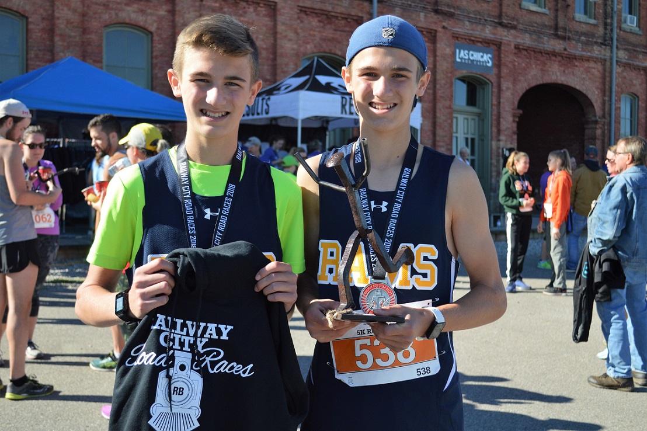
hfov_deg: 45.0
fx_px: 782
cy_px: 216
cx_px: 324
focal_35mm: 44
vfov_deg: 30.8
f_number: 5
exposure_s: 1/1250
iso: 400
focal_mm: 29
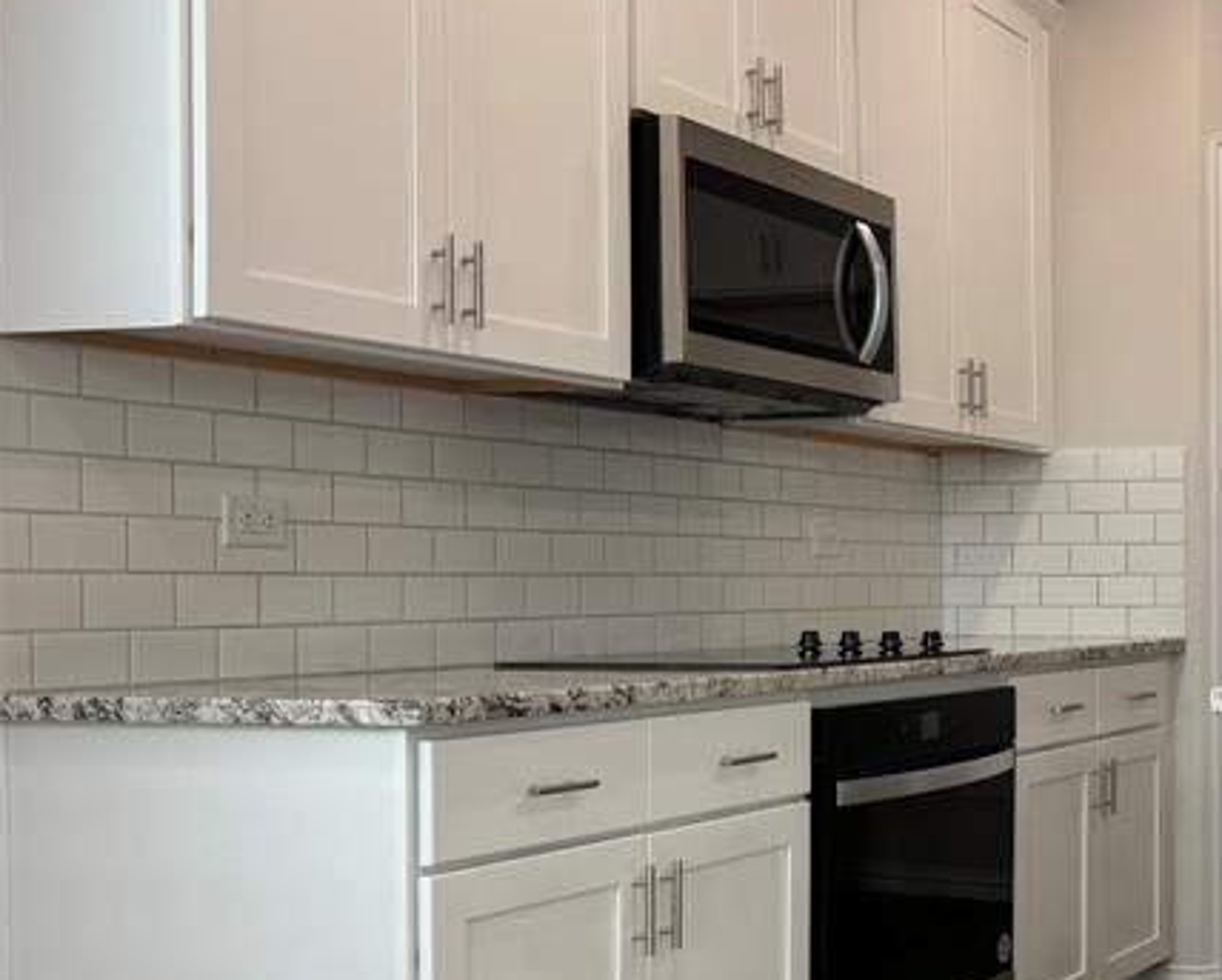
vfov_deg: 27.1
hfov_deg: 29.5
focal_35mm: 56
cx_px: 1408
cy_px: 606
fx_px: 2027
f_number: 1.78
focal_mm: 6.86
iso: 64
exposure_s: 1/120
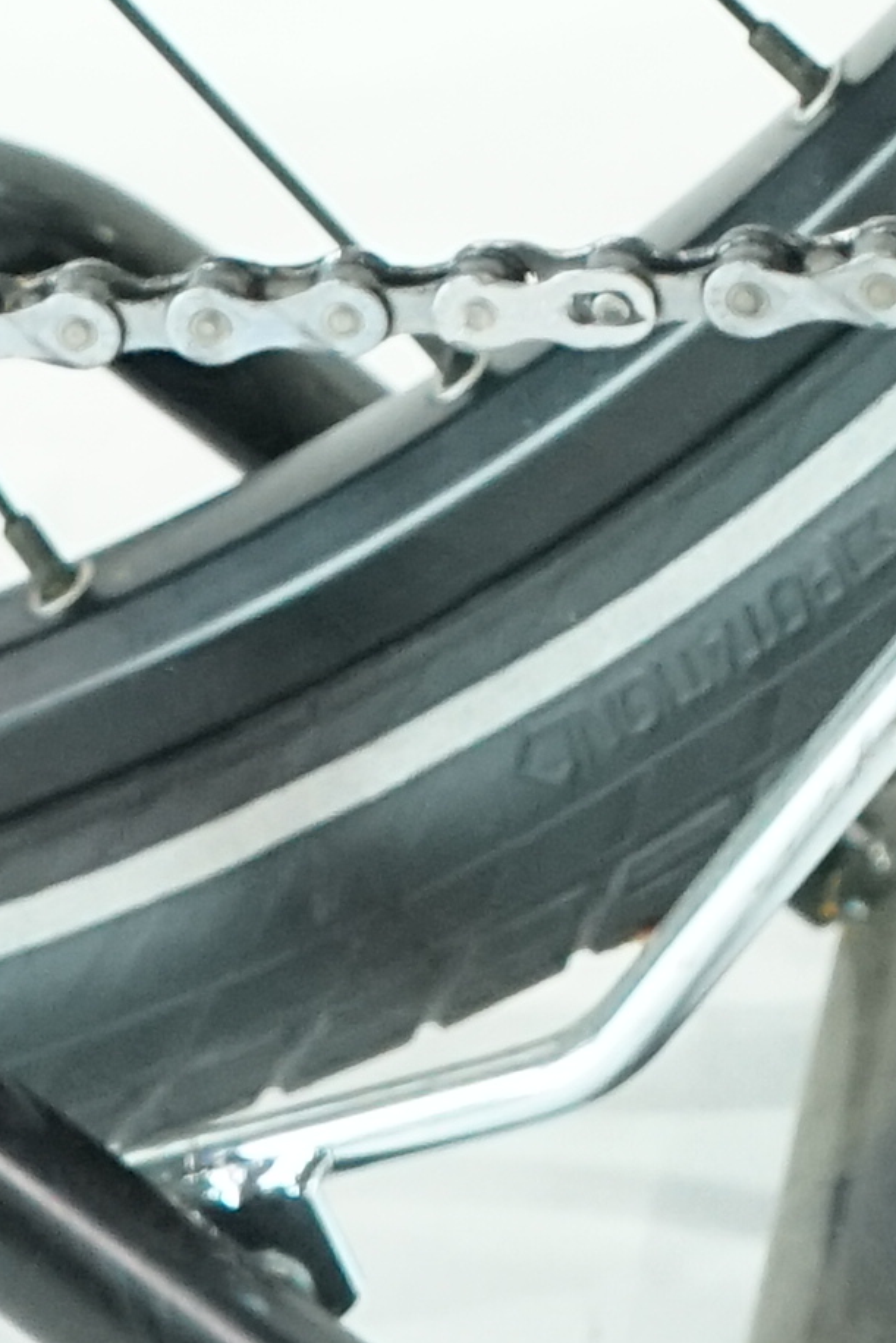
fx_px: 7090
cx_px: 1604
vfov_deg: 10.0
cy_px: -1377
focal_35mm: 190
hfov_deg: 7.0
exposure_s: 1/200
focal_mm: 29
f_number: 5
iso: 3200
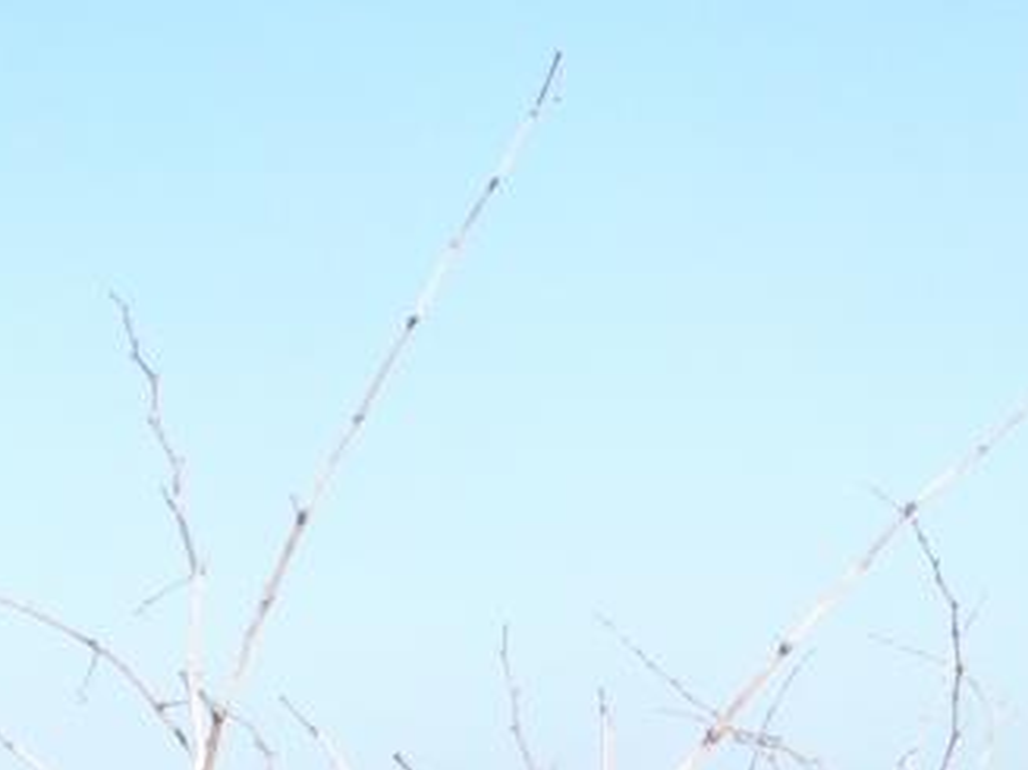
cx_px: -1201
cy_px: 1589
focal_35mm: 110
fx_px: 3265
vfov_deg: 11.9
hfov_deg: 14.1
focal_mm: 4.39
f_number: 2.8
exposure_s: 1/500
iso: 100
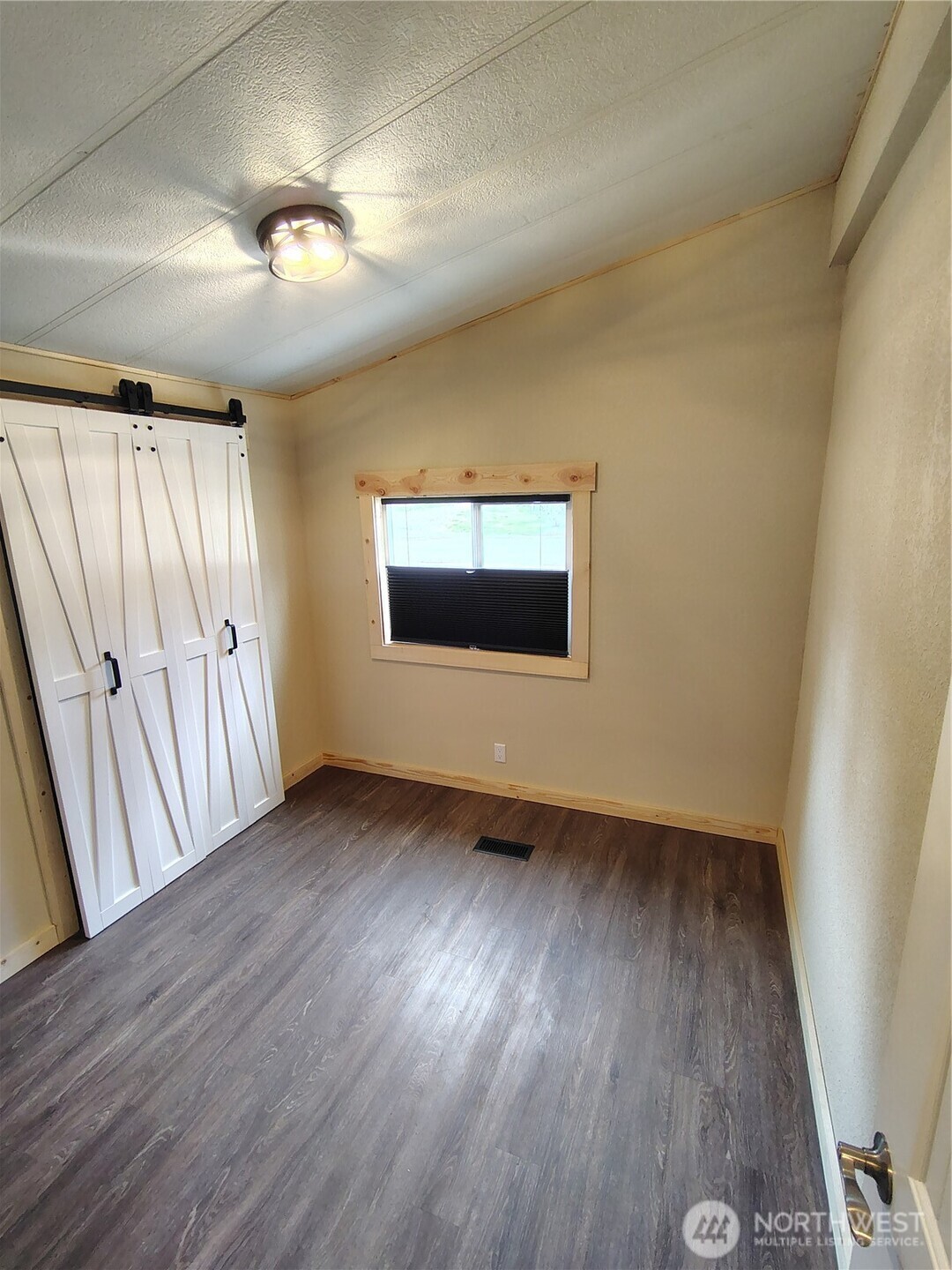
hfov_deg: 78.1
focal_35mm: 16
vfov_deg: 94.5
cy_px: 635
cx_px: 476
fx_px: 587
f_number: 2.2
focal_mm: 2.13
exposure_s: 1/24
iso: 385
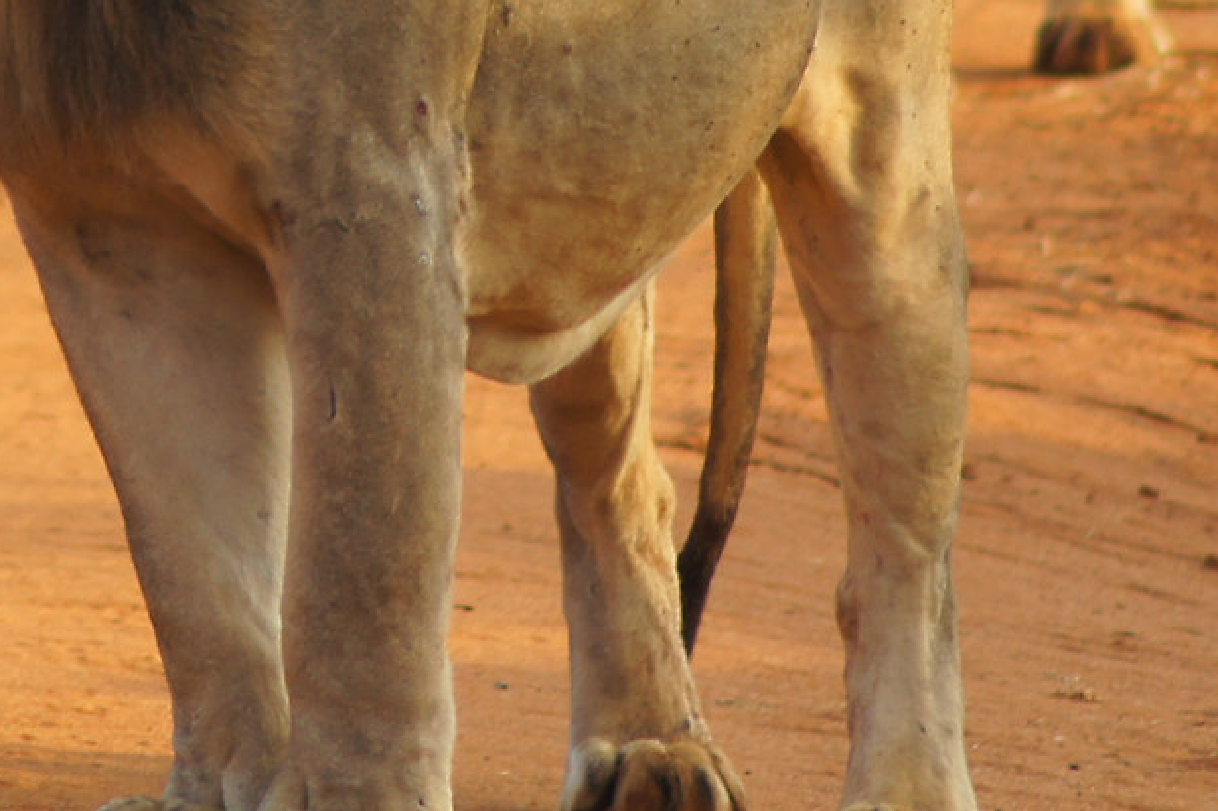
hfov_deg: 1.7
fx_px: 41432
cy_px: -273
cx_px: 241
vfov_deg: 1.1
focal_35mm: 1225
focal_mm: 210
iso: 200
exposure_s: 1/320
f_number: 4.5
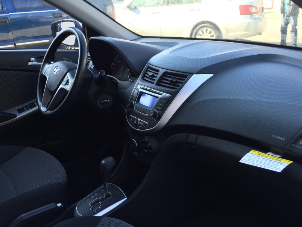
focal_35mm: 37
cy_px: 128
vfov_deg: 38.6
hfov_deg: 50.1
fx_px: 323
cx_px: 153
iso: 50
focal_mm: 4.15
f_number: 2.2
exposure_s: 1/120
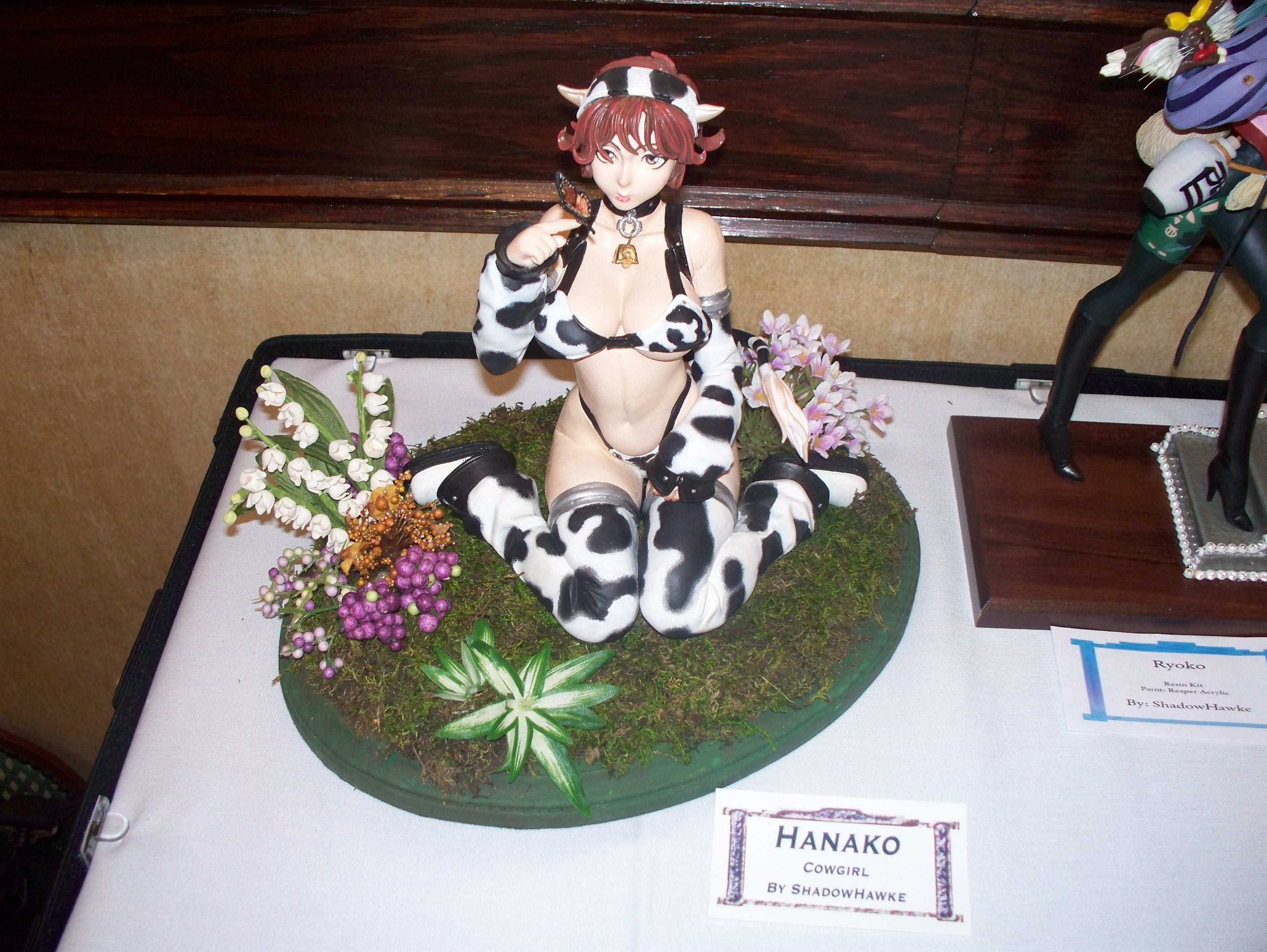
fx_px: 1319
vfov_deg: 39.7
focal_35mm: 36
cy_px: 476
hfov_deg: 51.3
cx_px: 634
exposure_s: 1/30
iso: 200
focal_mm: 7.54
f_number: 2.8
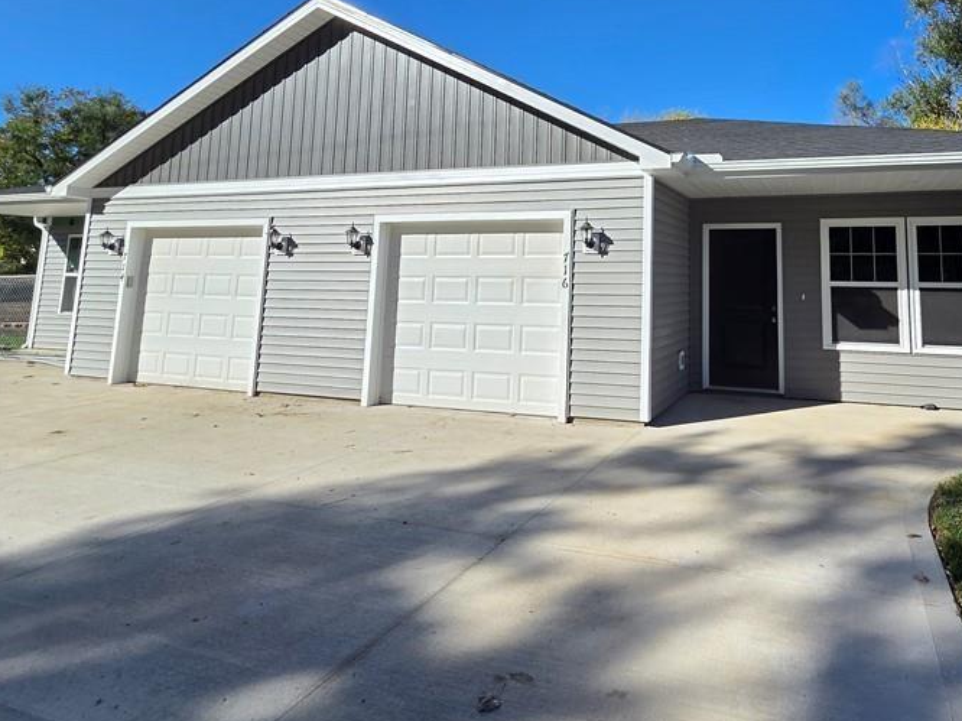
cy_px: 198
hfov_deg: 78.6
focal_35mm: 20
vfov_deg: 62.9
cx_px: 656
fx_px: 556
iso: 50
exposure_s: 1/1718
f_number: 2.2
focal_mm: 2.2
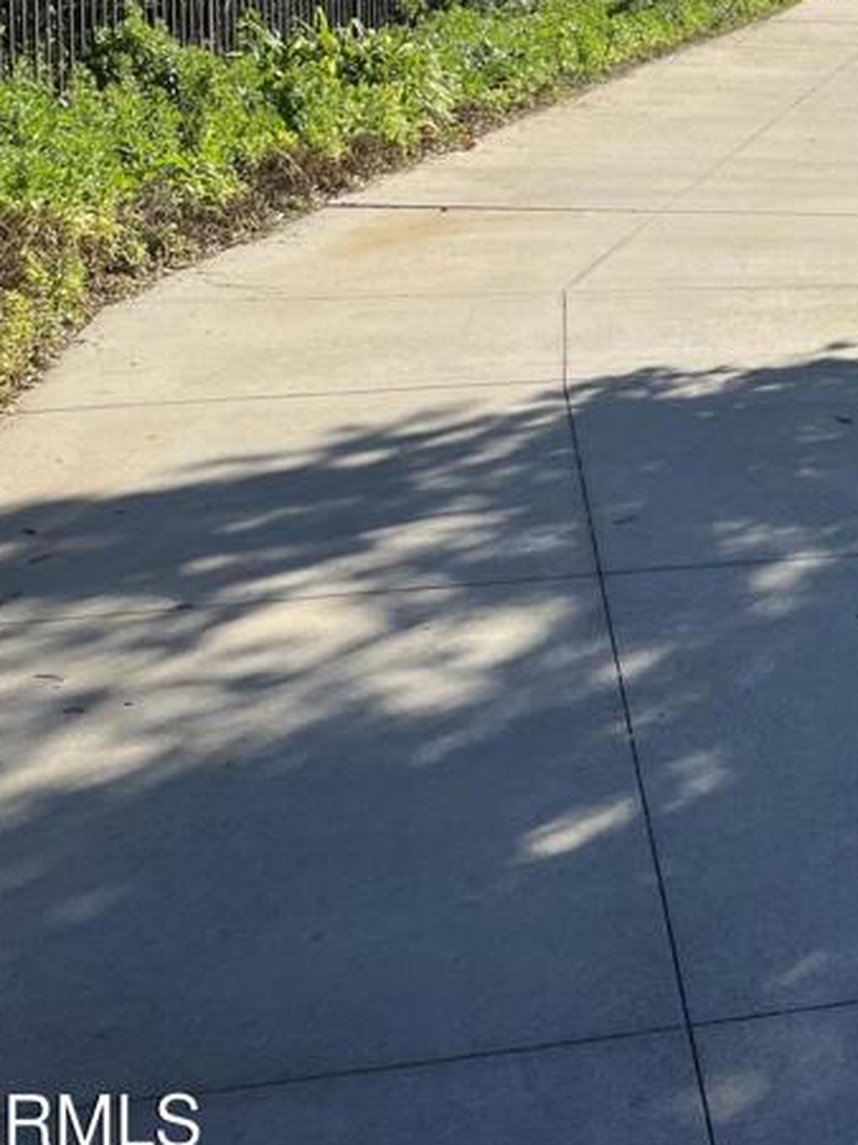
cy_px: -58
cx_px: 916
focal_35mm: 59
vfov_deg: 30.0
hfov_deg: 23.4
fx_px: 1951
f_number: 1.6
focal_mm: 5.1
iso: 50
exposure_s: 1/4016
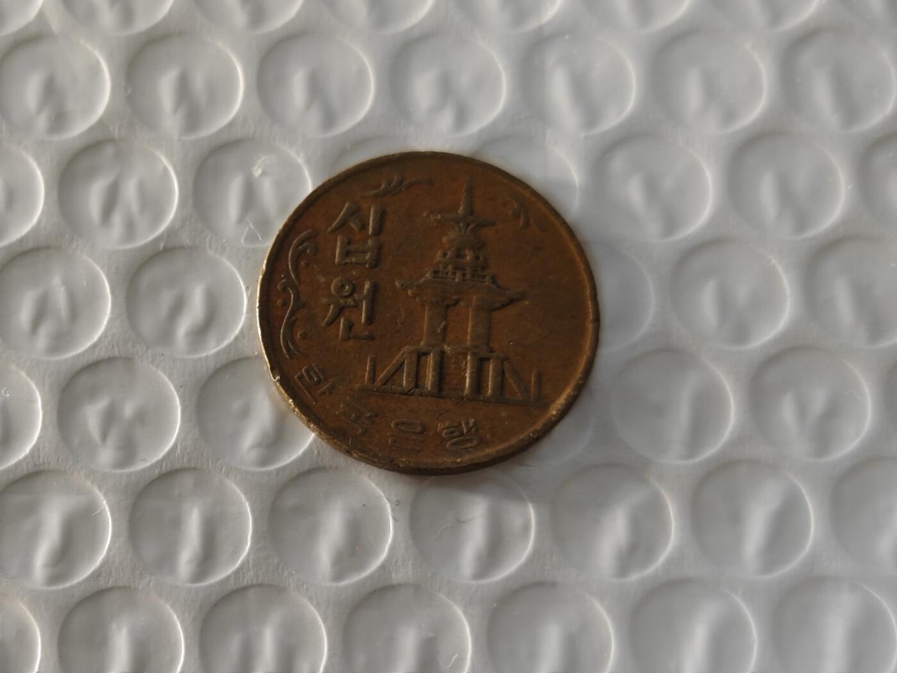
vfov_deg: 19.6
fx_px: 1943
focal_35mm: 75
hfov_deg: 26.0
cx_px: 448
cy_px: 336
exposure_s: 1/59.9
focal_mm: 8.7
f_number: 1.9
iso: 400
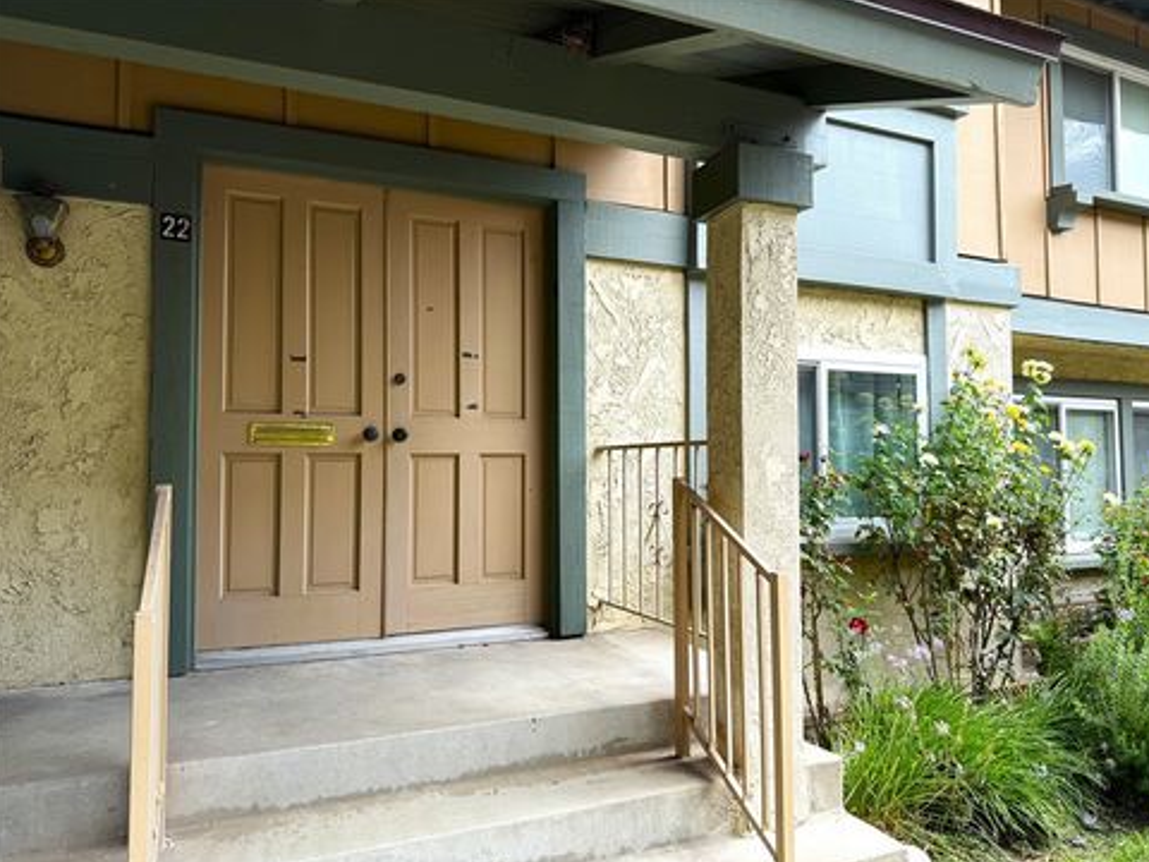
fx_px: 830
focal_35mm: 25
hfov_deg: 69.4
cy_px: 439
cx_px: 591
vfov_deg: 54.9
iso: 80
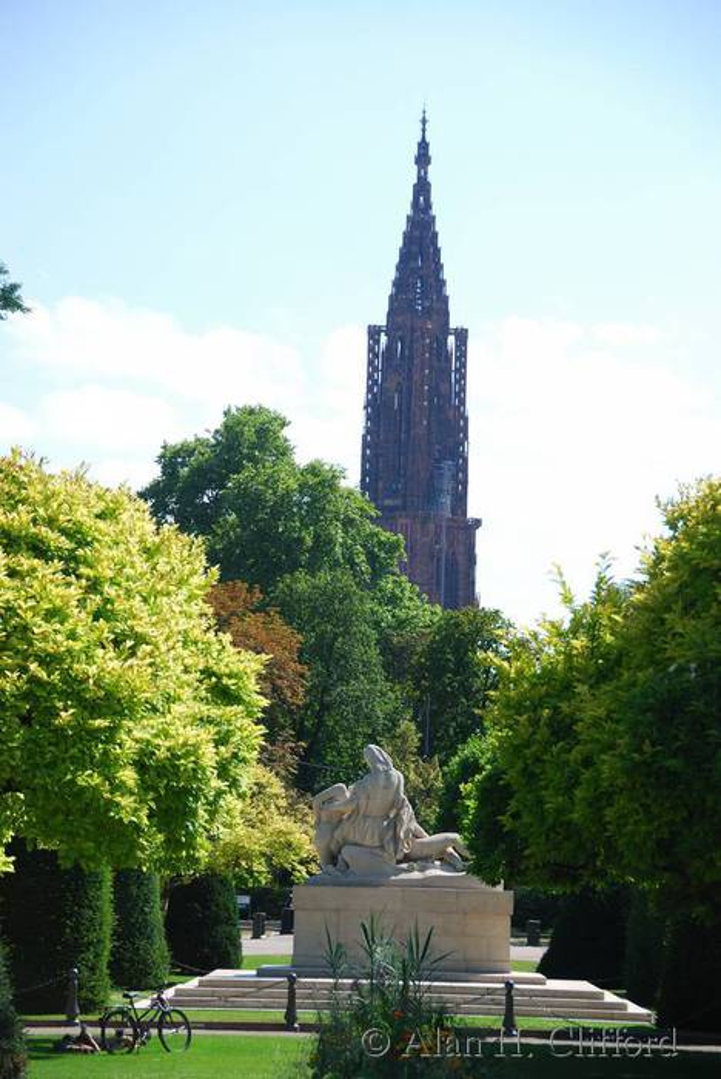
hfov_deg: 10.2
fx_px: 4047
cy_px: 540
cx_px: 360
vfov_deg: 15.2
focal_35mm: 135
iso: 100
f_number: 5.3
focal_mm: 90
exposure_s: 1/320
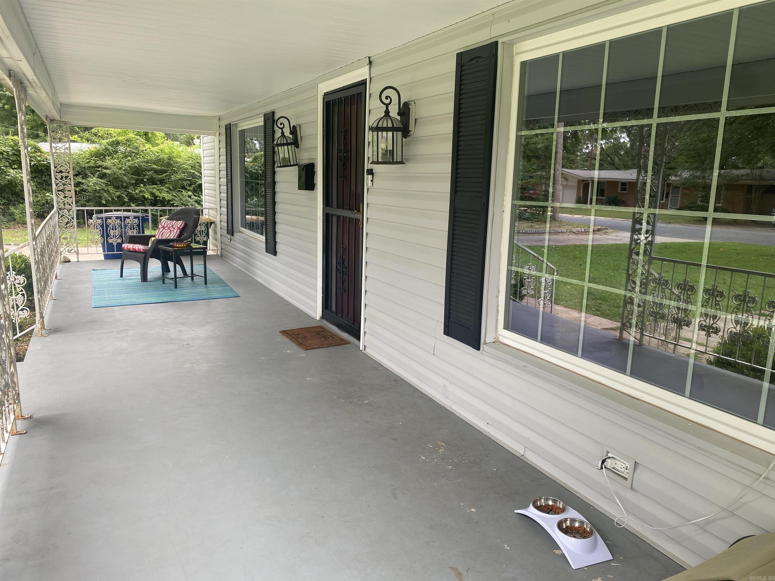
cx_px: 388
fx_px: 582
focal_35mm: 26
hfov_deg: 67.3
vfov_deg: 53.1
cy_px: 290
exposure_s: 1/241
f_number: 1.8
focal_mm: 4.25
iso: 32
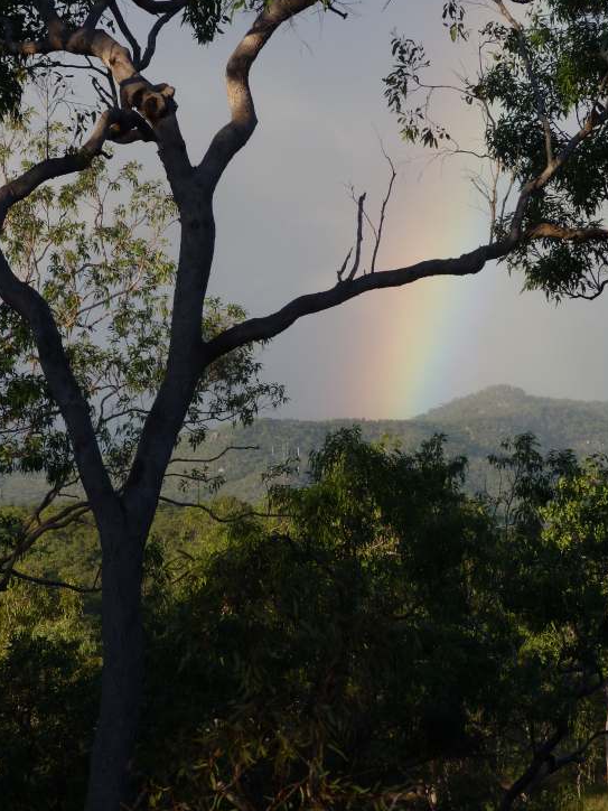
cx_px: 330
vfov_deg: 14.4
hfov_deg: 10.8
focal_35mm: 137
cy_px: 399
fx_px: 3208
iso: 80
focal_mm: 22.3
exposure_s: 1/200
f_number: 4
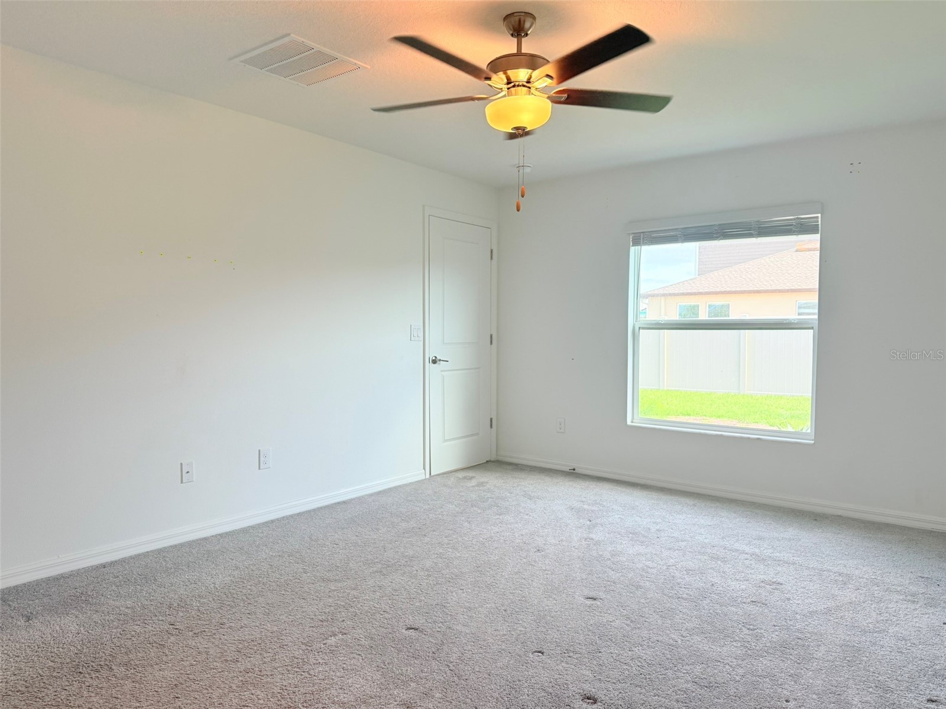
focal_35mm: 24
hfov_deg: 71.6
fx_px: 656
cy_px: 354
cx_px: 473
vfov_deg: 56.8
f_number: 1.78
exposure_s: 1/232
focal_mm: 6.76
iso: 125
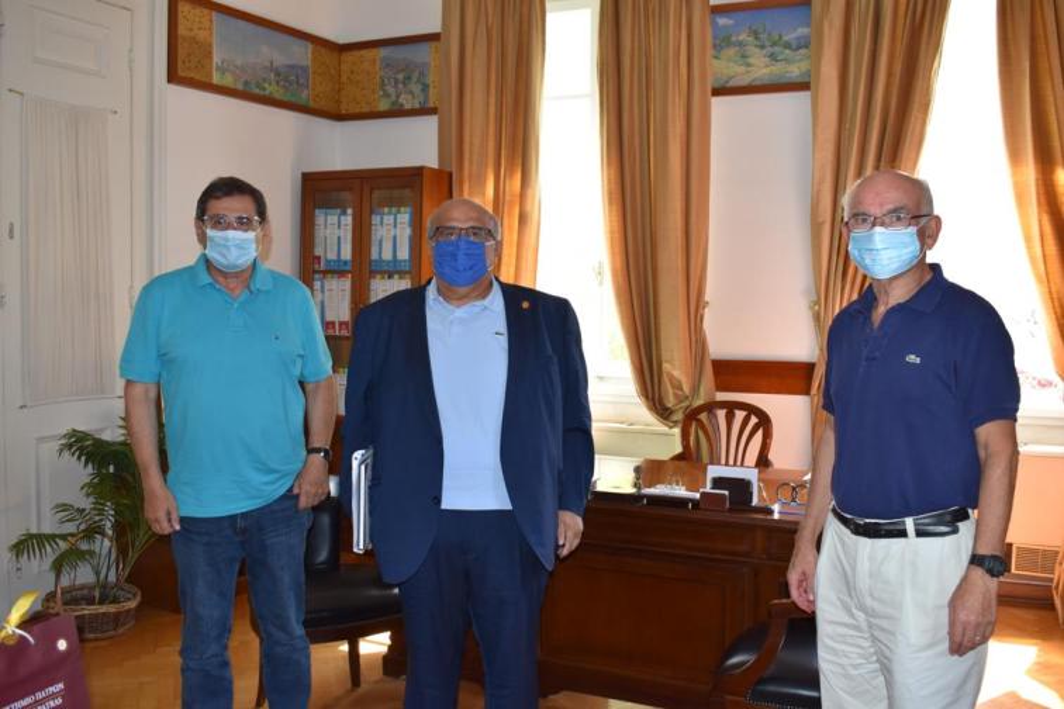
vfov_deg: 40.0
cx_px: 532
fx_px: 975
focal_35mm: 33
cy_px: 354
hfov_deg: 57.2
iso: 640
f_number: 5.6
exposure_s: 1/125
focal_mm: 22
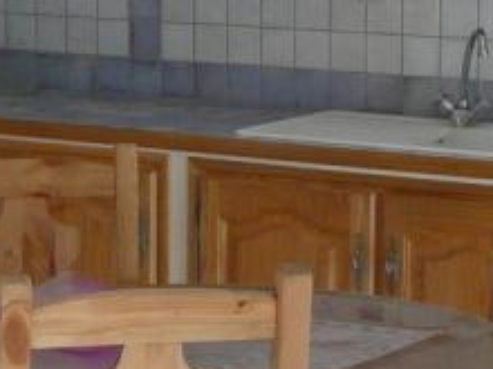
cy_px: 72
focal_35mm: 158
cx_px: 117
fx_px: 2250
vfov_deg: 9.4
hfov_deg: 12.5
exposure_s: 1/30
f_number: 3.6
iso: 200
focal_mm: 5.5
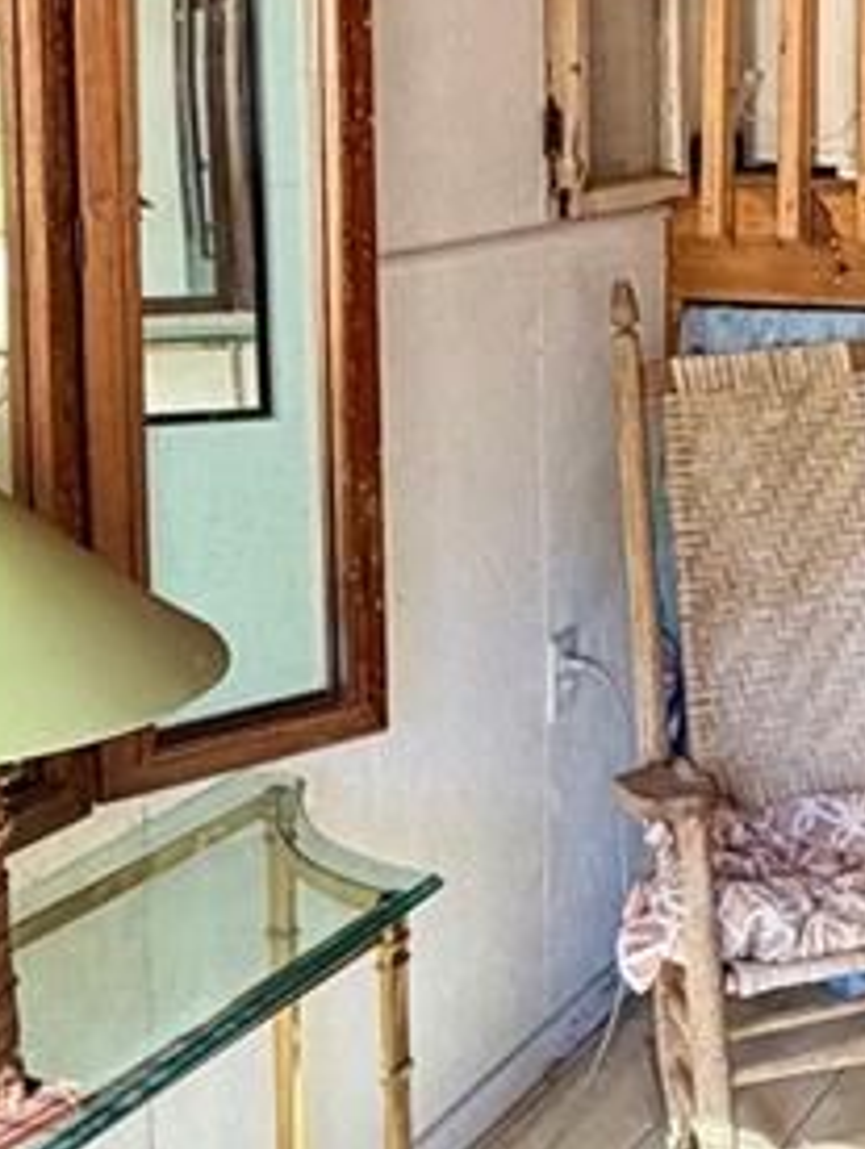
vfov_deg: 30.7
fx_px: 2028
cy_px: 188
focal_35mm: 61
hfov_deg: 22.7
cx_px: 953
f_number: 2.2
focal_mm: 2.22
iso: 250
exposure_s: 1/60
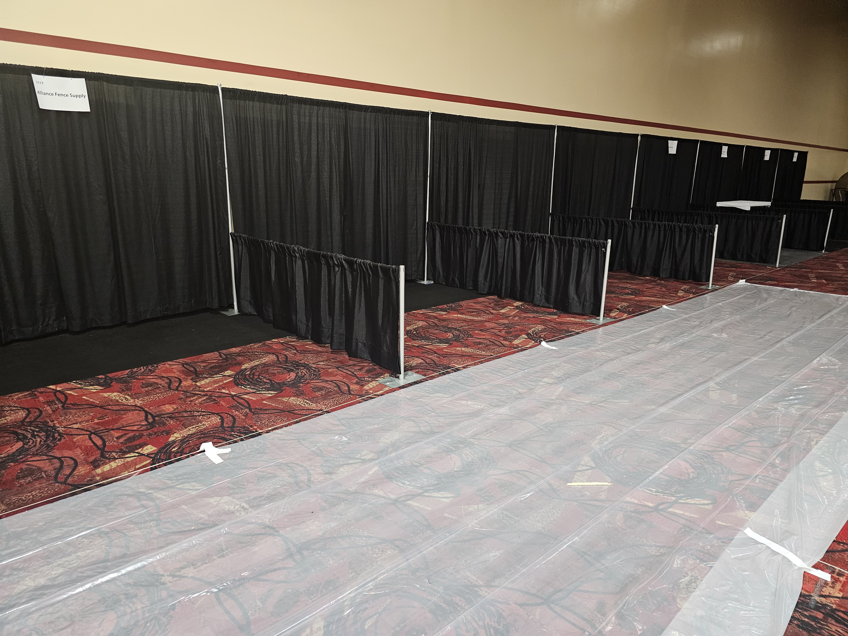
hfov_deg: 73.9
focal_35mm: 23
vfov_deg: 58.9
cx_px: 424
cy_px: 318
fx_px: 563
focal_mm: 6.3
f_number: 1.7
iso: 640
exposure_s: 1/120
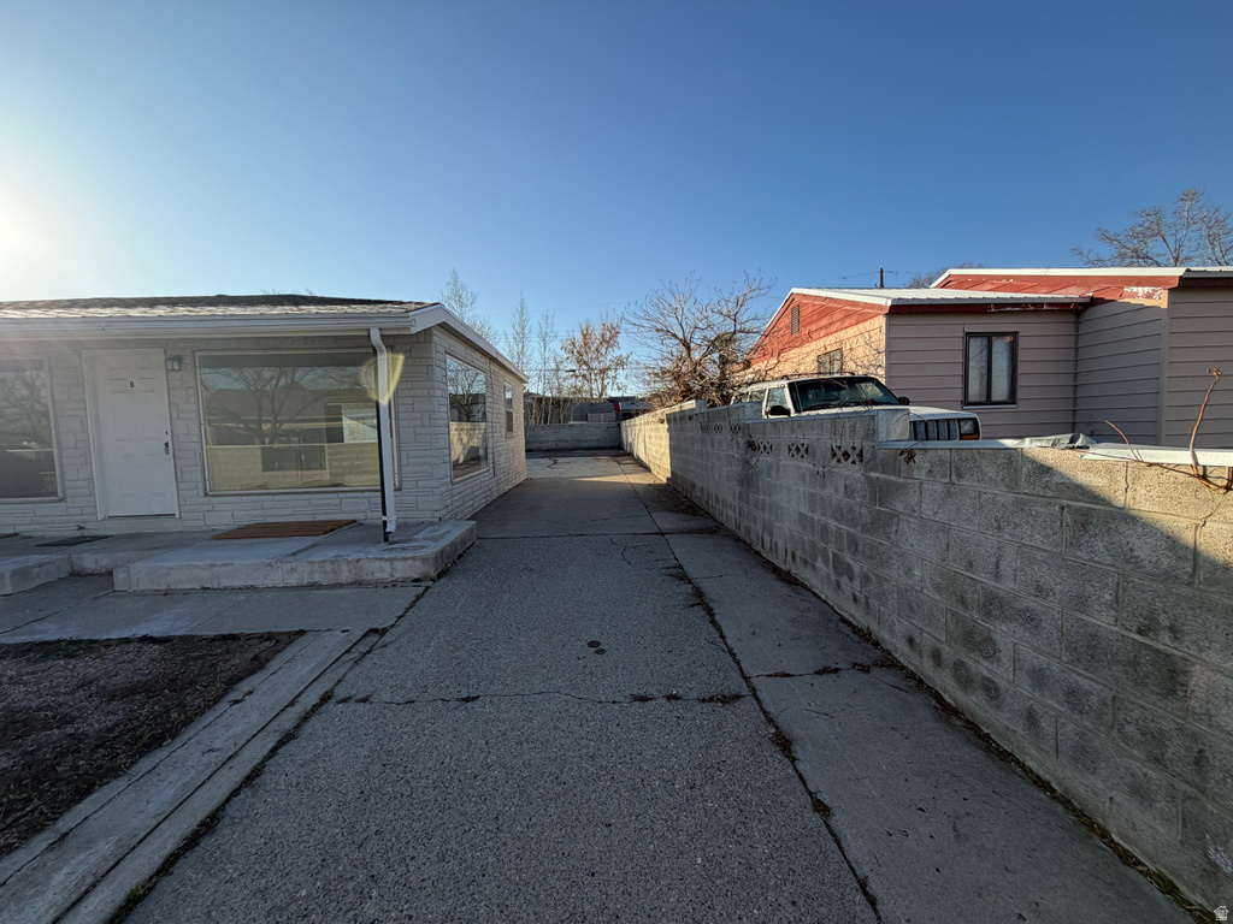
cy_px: 462
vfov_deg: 85.7
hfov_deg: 102.1
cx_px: 616
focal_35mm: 14
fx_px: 499
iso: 40
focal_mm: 2.22
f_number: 2.2
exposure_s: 1/770
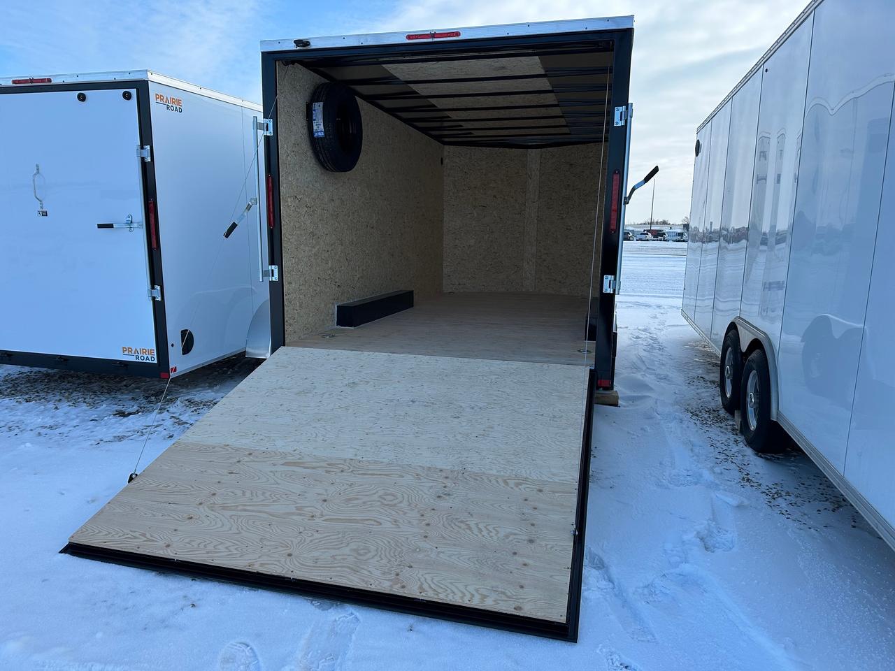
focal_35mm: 24
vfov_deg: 56.8
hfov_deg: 71.6
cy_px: 336
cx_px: 448
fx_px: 621
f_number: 1.78
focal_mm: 6.86
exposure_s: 1/1916
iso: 80
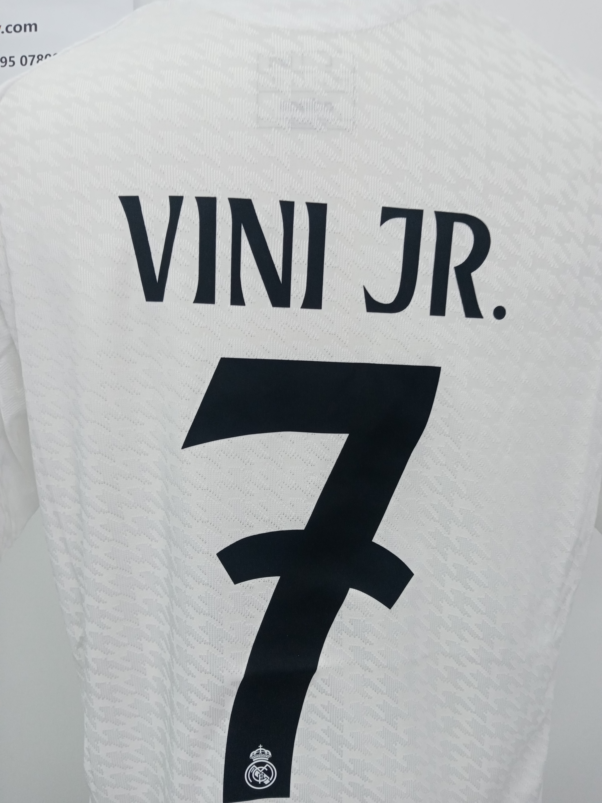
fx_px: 603
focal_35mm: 26
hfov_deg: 53.1
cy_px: 402
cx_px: 301
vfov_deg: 67.3
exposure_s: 1/100
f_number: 1.8
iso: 143
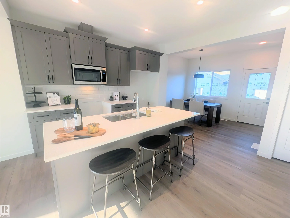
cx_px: 145
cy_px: 109
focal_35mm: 13
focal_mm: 1.95
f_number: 2.2
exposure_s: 1/120
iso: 47
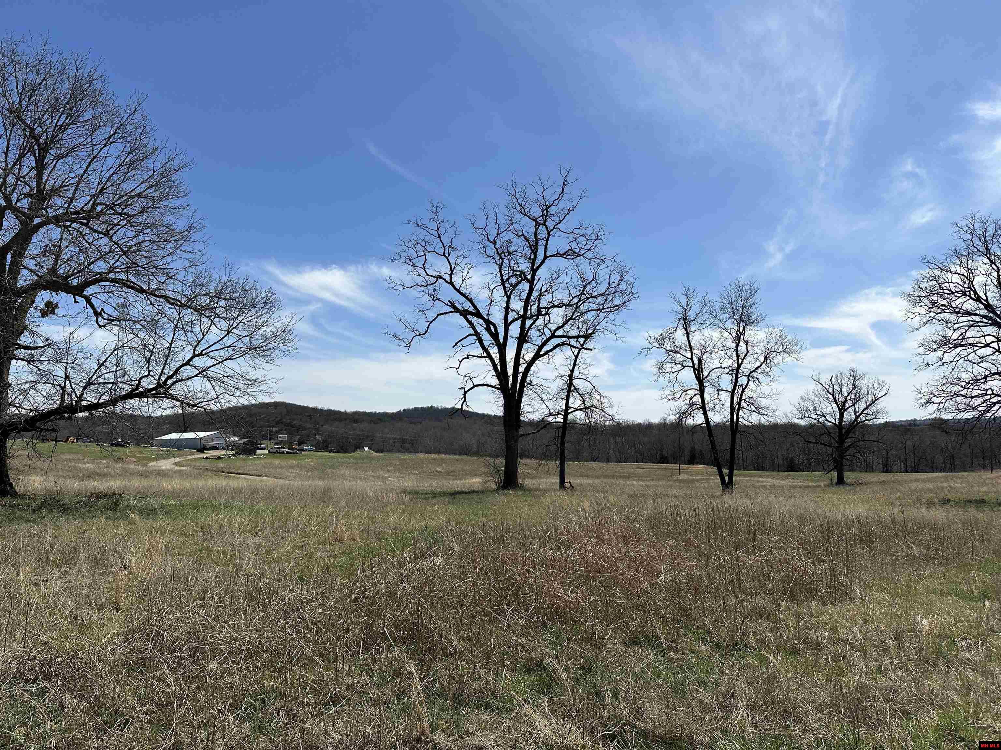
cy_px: 375
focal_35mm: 24
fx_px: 694
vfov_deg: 56.8
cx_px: 500
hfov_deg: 71.6
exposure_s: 1/8197
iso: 80
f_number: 1.78
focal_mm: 6.86
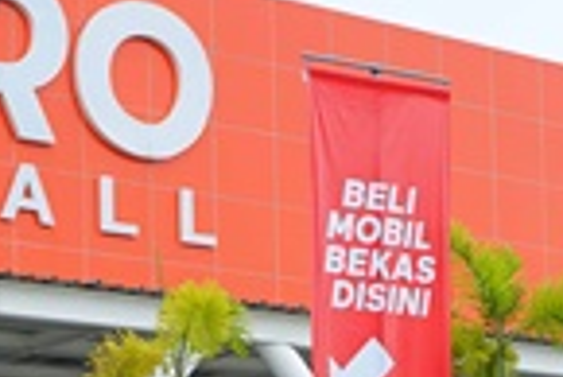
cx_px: 617
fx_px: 2207
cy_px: 534
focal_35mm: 141
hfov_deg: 14.2
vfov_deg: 9.5
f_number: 4
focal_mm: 28
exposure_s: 1/100
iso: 100
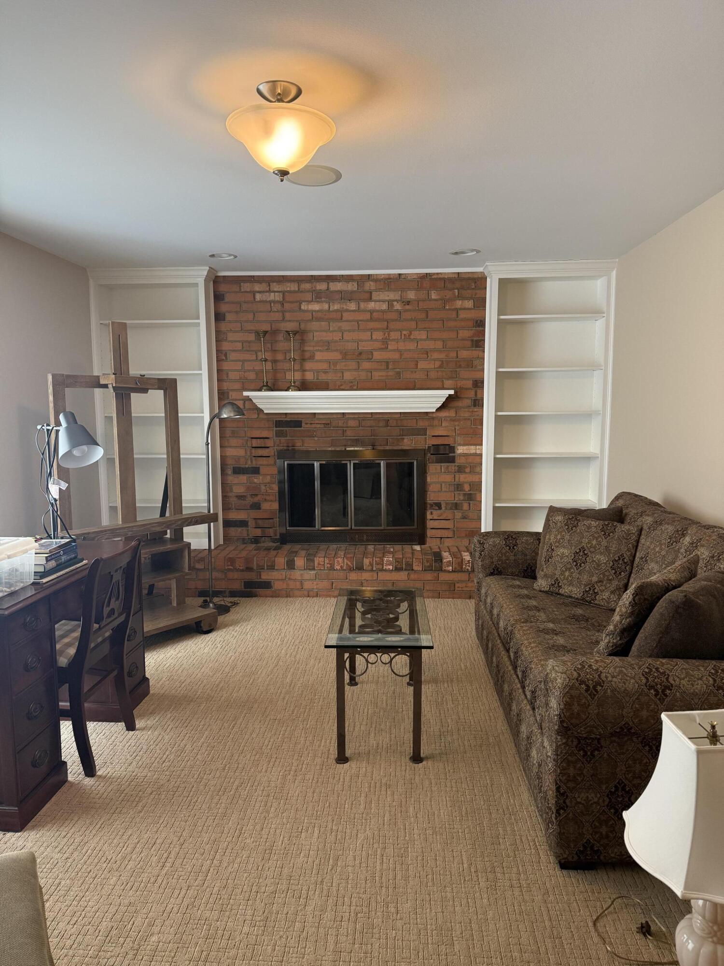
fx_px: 669
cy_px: 483
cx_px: 362
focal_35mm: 24
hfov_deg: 56.8
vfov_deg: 71.6
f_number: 1.78
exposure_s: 1/60
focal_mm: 6.76
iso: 200
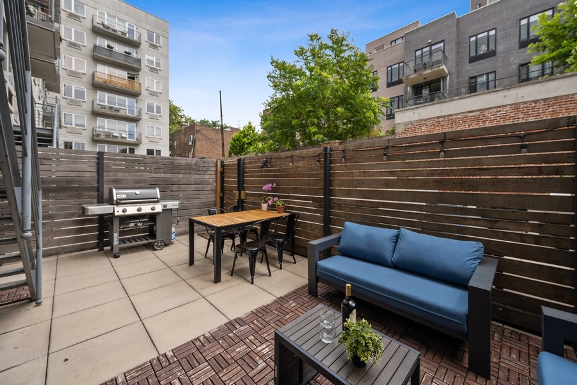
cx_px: 288
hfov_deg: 104.3
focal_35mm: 14
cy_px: 192
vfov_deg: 81.2
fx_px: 224
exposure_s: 1/125
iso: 100
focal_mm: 14
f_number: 8
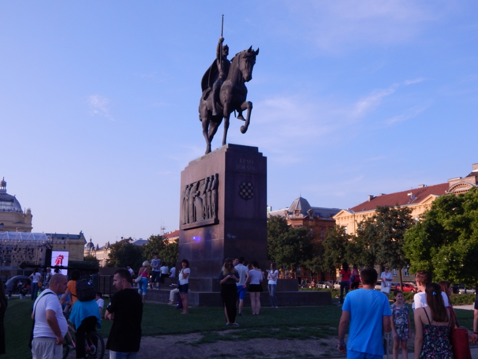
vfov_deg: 37.7
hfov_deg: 49.0
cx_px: 239
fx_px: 525
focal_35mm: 38
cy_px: 180
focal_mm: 6.8
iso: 125
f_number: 3.4
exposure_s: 1/800
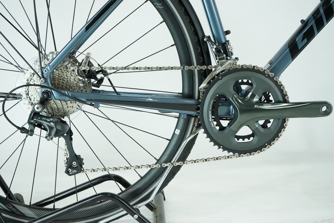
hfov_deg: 41.9
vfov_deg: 28.6
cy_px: 112
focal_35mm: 47
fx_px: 436
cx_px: 167
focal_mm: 47
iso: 1600
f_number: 5.6
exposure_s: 1/200
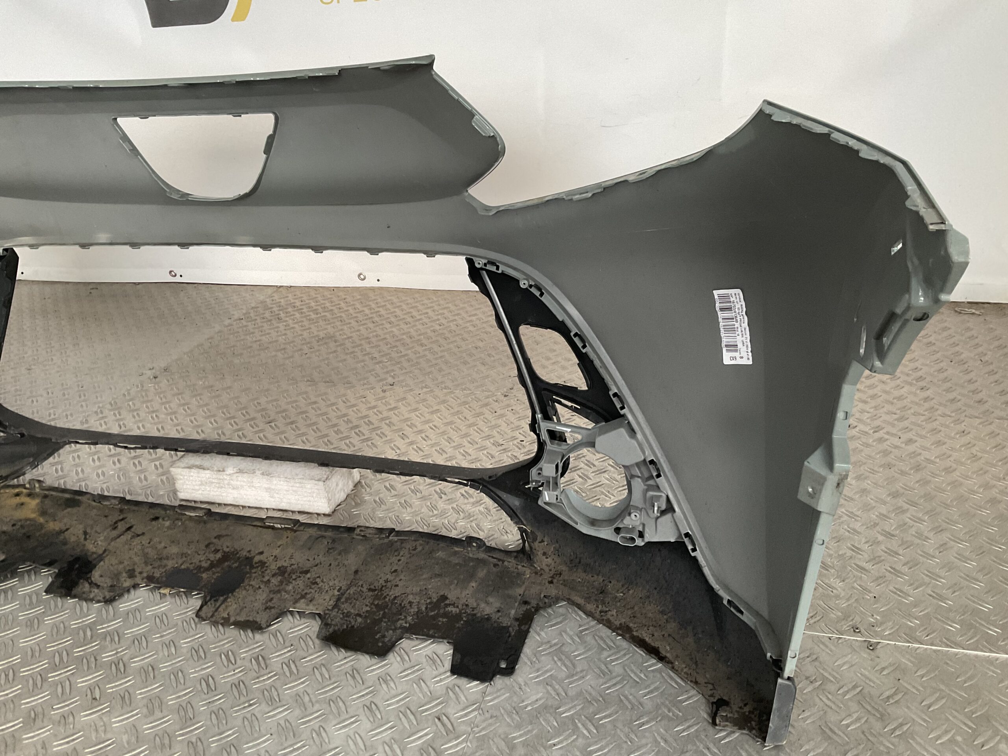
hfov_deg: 61.7
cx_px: 504
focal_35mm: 29
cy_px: 378
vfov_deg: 48.2
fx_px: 844
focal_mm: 3
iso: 100
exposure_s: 1/60
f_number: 1.8
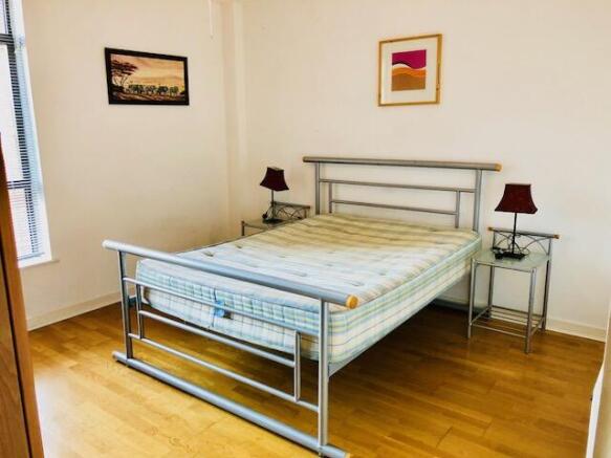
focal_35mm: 28
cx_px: 306
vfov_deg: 49.7
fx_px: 494
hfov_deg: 63.5
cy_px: 229
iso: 40
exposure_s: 1/33
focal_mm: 3.99
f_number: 1.8
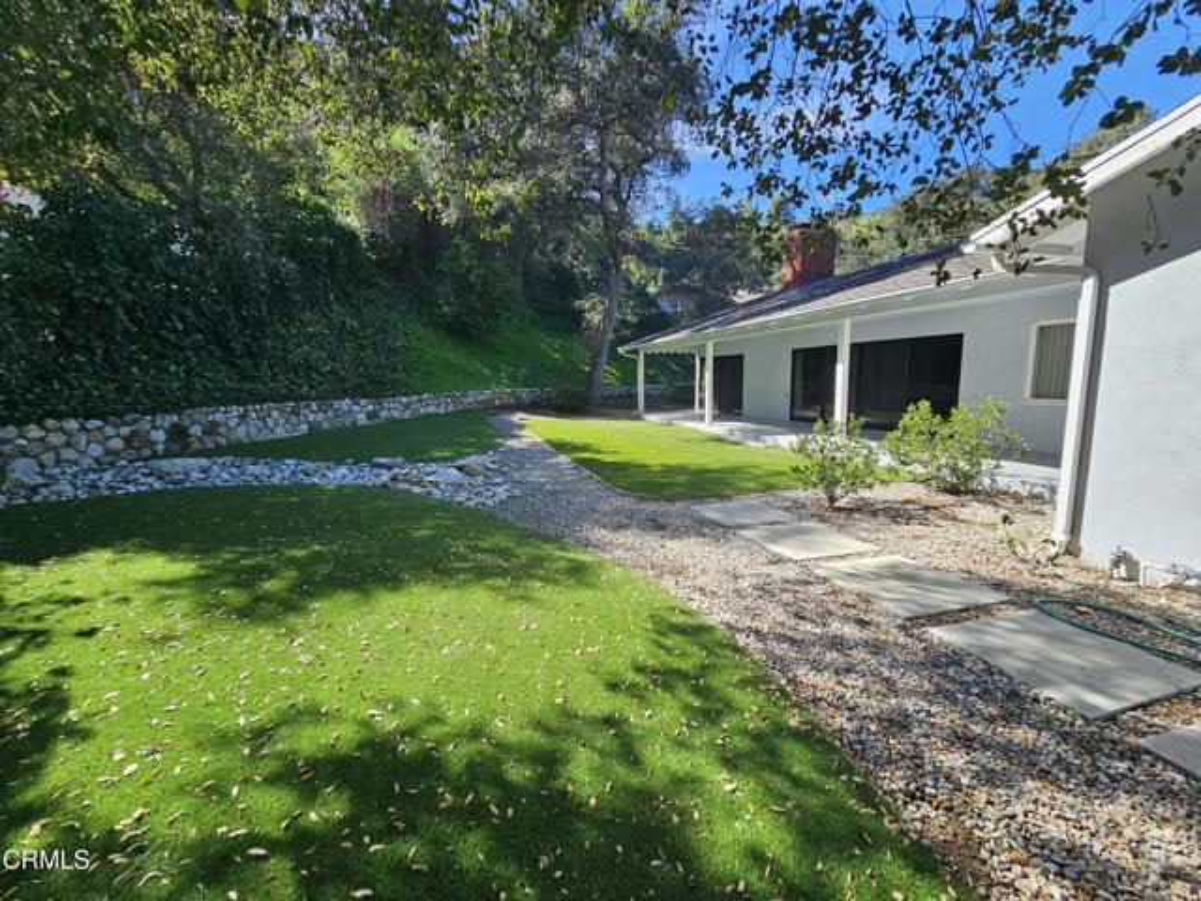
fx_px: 451
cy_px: 450
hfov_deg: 106.2
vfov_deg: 89.9
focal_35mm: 13
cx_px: 600
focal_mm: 2.2
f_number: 2.2
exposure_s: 1/728
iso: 50
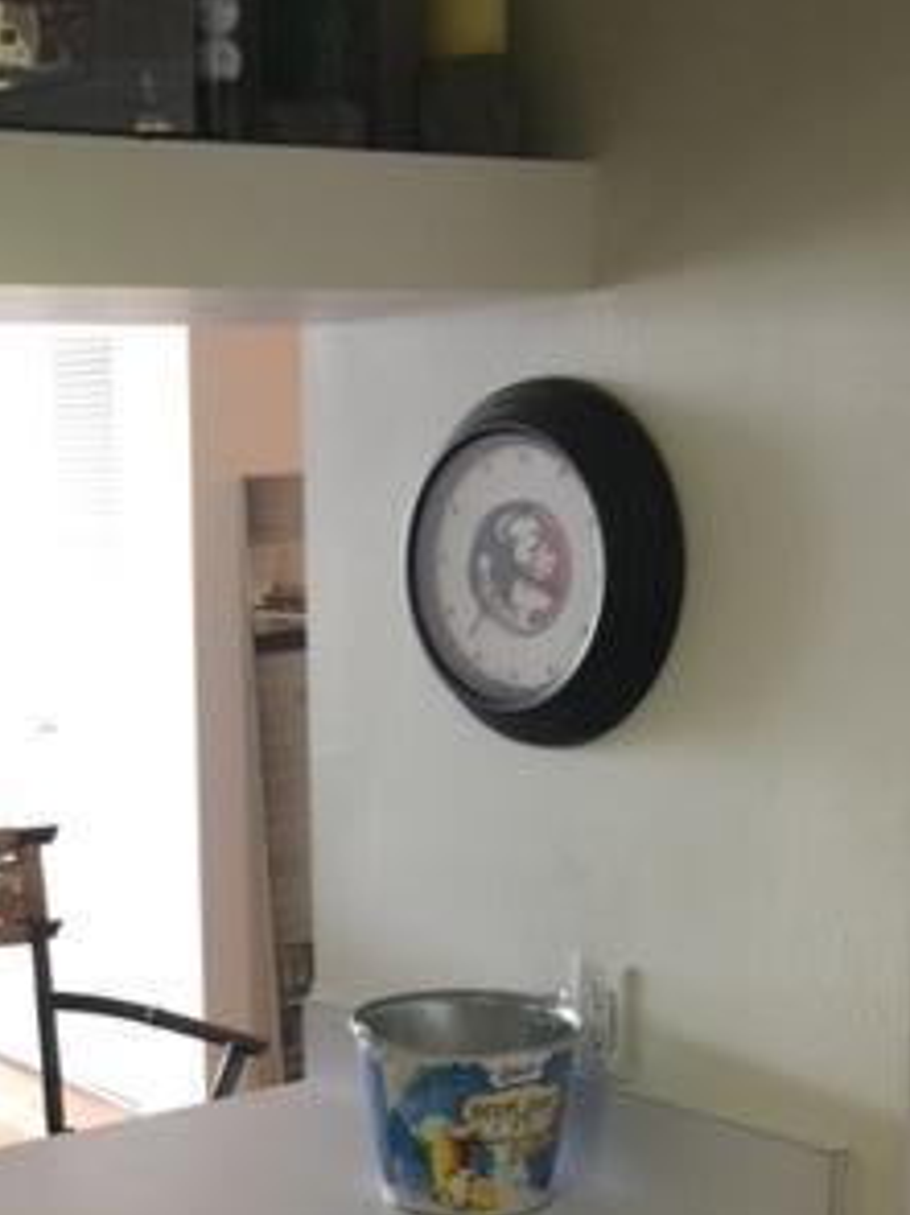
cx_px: 58
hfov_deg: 22.6
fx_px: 2210
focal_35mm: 63
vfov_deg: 30.2
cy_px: 910
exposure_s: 1/15
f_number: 2.2
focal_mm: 4.15
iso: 50
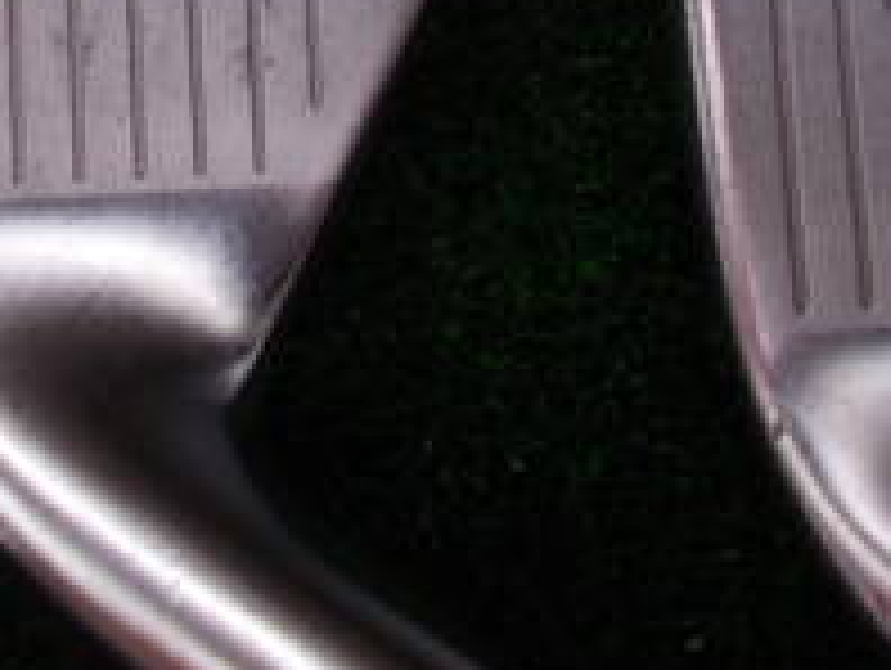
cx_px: 216
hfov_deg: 23.0
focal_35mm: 84
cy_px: -351
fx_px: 2165
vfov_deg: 16.1
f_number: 3.2
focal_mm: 4.6
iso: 80
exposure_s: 1/30
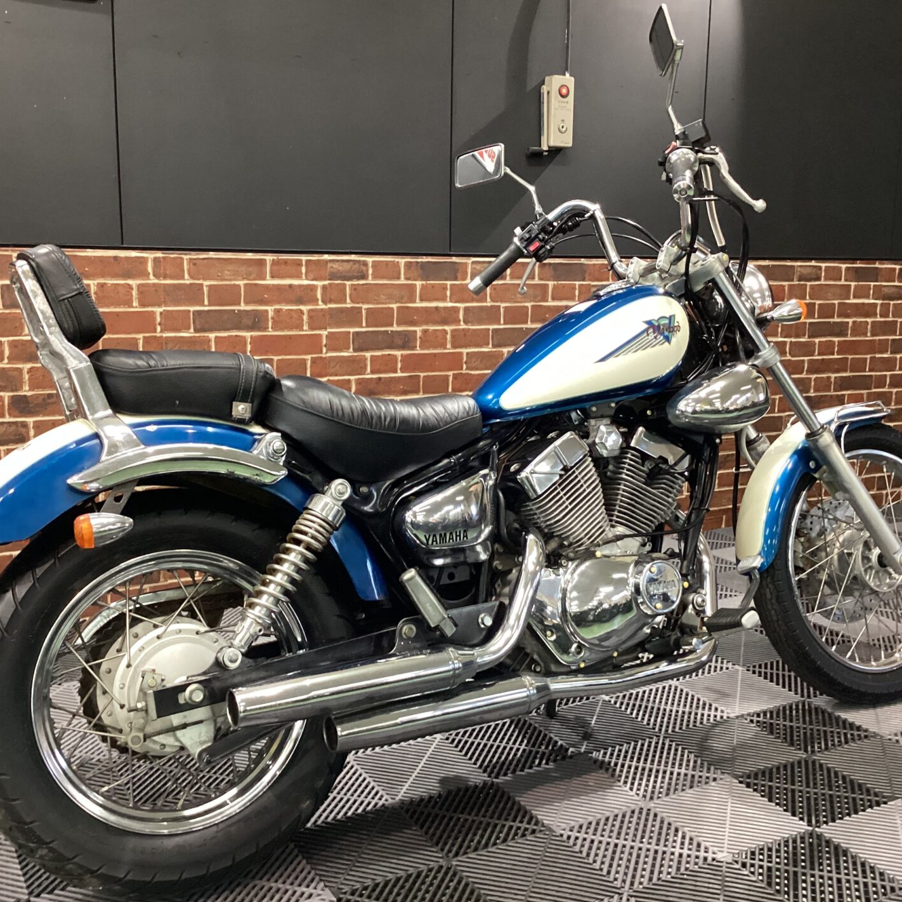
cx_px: 458
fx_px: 1091
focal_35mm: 37
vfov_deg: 44.9
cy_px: 452
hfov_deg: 44.9
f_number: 2.4
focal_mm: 3.3
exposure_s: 1/40
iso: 320
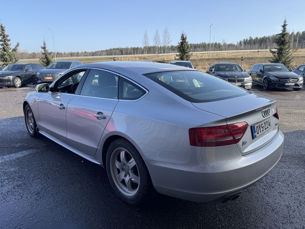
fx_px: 211
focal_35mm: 24
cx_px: 152
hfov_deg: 71.6
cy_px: 114
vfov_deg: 56.8
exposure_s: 1/1560
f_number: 1.78
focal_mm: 6.76
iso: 80
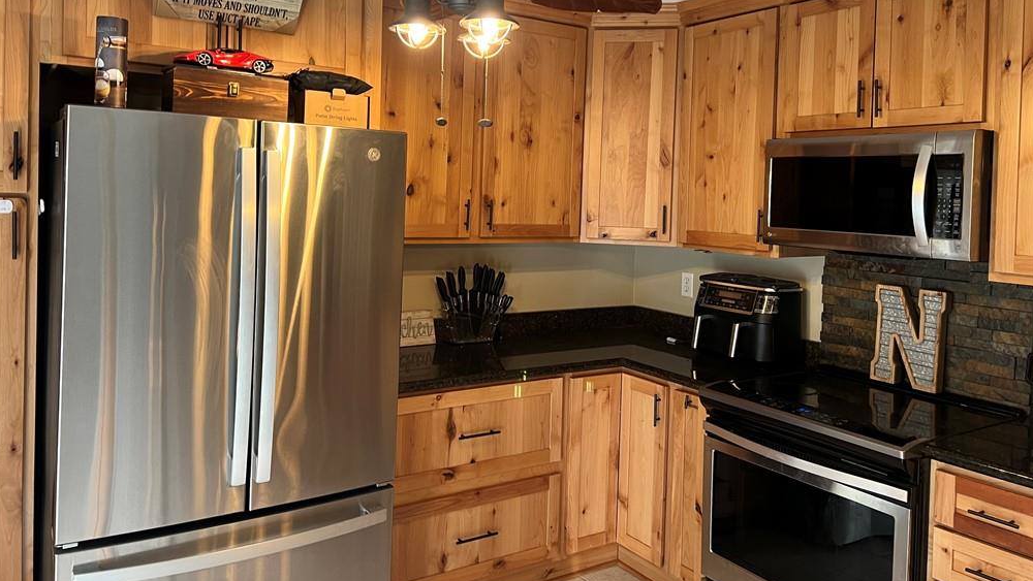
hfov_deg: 66.0
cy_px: 196
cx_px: 507
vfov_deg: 39.7
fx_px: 795
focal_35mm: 29
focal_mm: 5.7
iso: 125
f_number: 1.5
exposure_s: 1/60
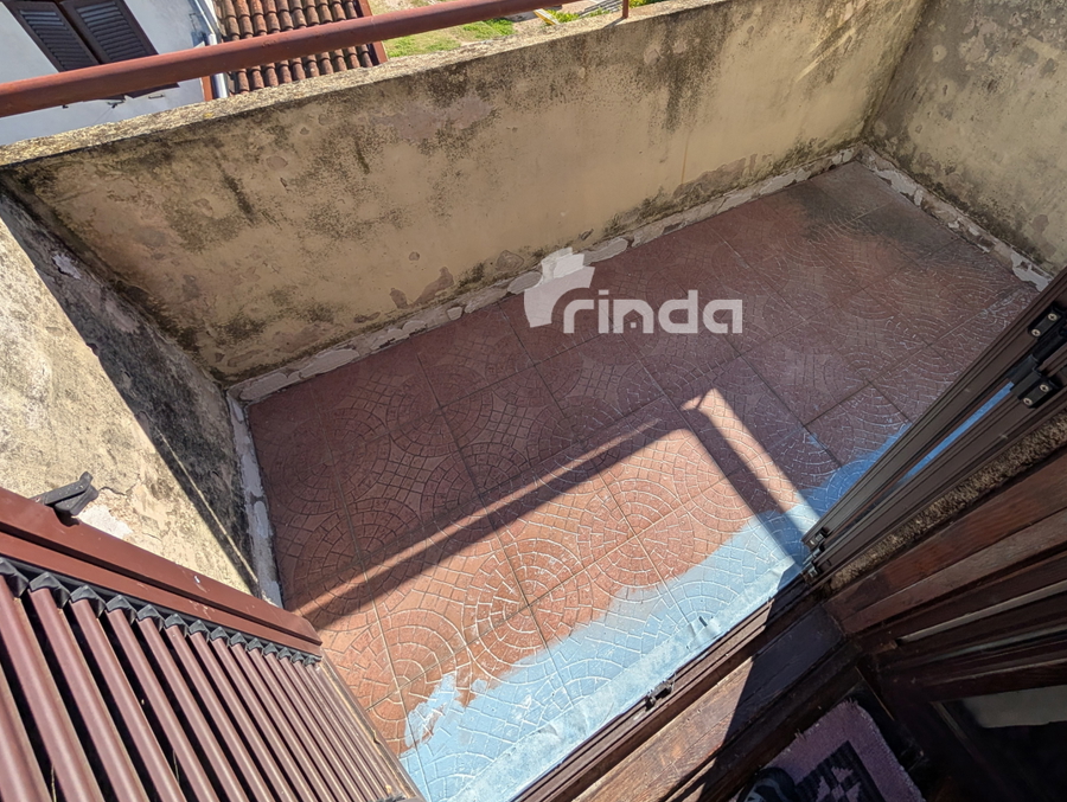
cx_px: 633
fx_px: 494
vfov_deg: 76.5
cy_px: 290
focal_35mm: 16
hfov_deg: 93.4
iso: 54
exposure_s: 1/2439
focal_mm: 2.02
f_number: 1.7
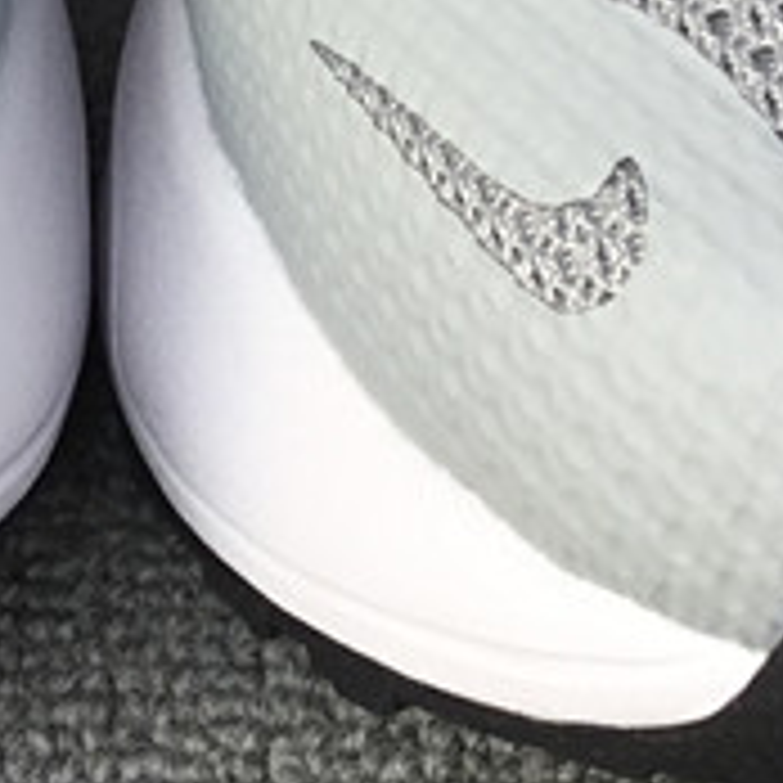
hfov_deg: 12.3
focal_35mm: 142
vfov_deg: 11.8
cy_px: -394
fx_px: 3634
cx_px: 207
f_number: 2.4
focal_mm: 3.3
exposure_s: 1/178
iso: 25
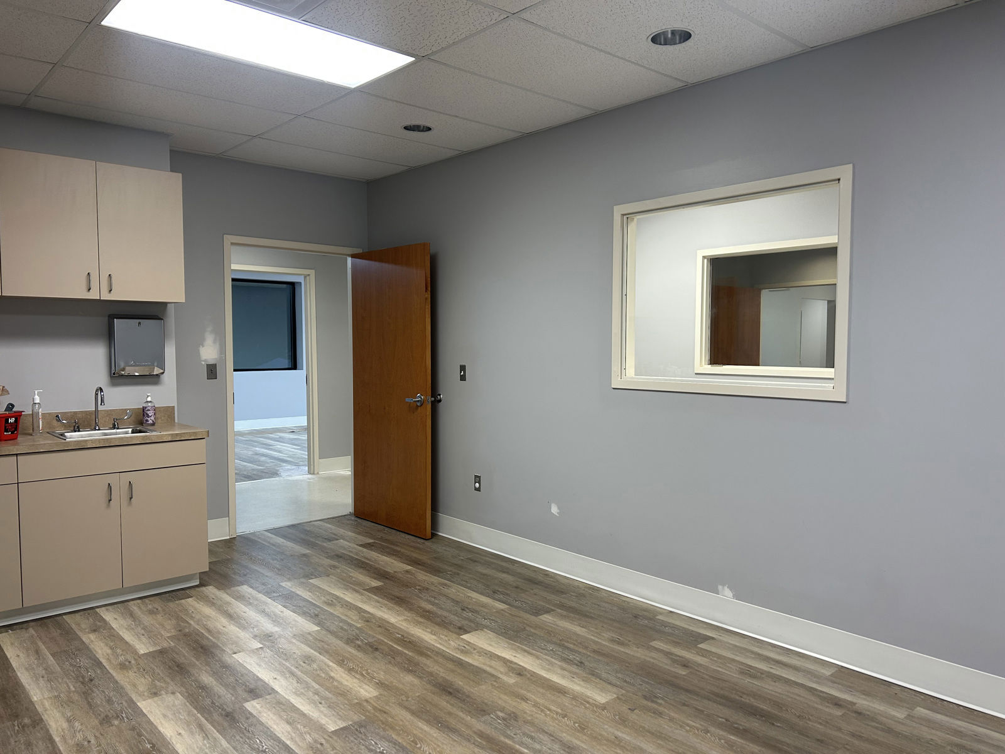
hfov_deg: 67.3
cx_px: 502
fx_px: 755
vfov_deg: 53.1
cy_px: 377
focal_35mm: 26
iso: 100
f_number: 1.5
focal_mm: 5.7
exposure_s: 1/120
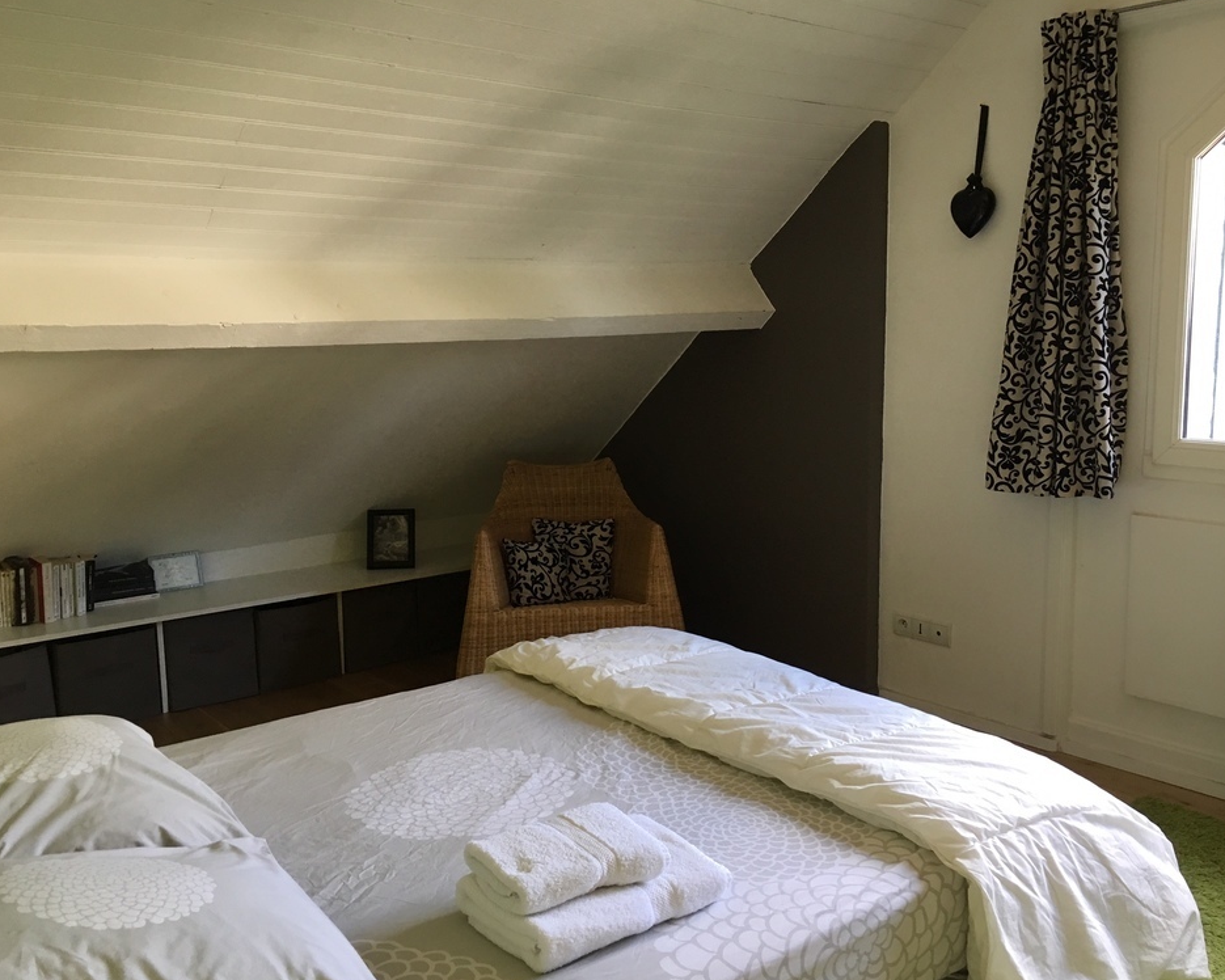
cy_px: 486
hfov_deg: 57.2
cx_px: 637
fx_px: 1124
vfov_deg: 47.1
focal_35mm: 31
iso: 64
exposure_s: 1/33
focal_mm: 4.15
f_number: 2.2
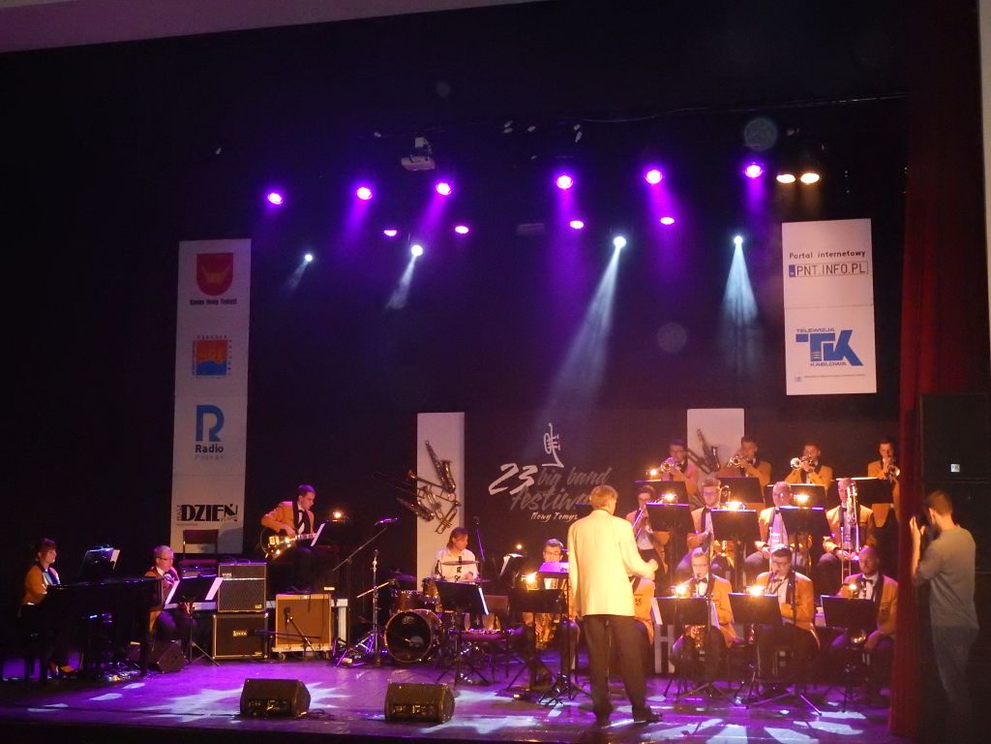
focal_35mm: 52
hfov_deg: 36.8
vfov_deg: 28.0
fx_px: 1489
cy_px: 372
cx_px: 496
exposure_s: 1/30
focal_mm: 9.2
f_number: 4.3
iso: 1600
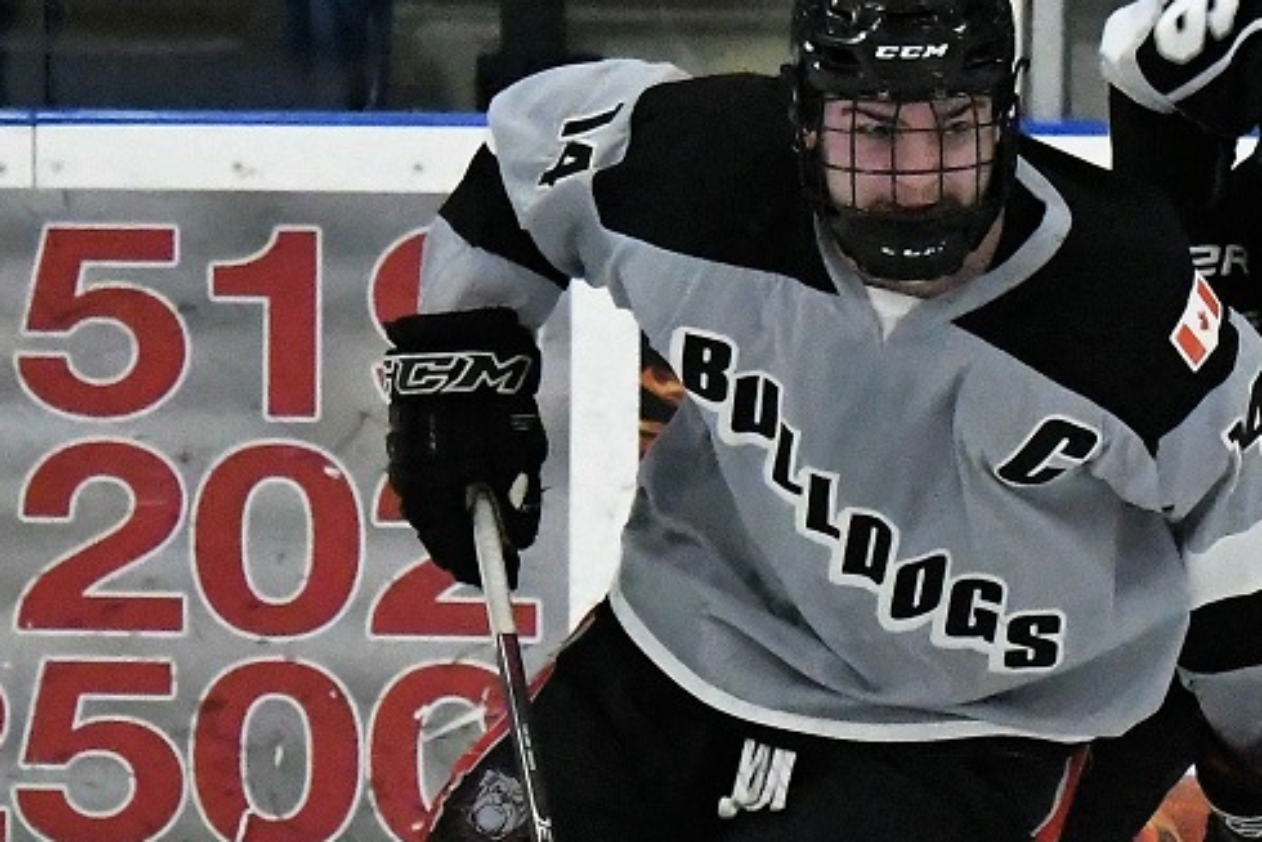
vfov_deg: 3.8
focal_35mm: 365
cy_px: 751
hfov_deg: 5.6
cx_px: 1089
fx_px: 12798
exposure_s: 1/2000
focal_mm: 116
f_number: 4.5
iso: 14400
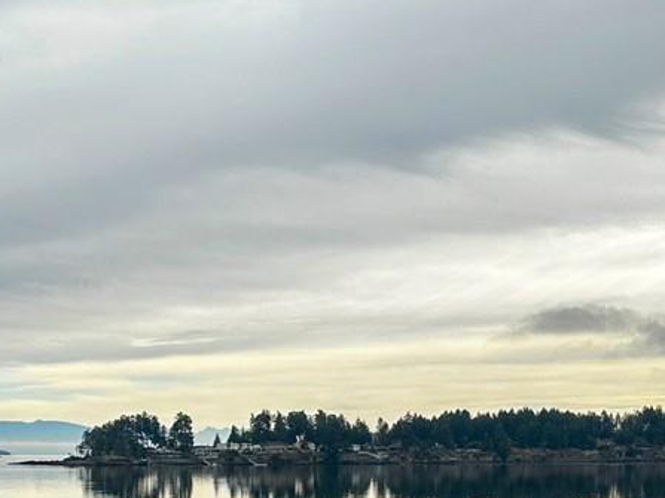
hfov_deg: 22.3
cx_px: 82
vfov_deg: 16.3
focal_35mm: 86
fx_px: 1652
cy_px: 645
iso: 80
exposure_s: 1/2353
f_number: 1.78
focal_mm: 6.86
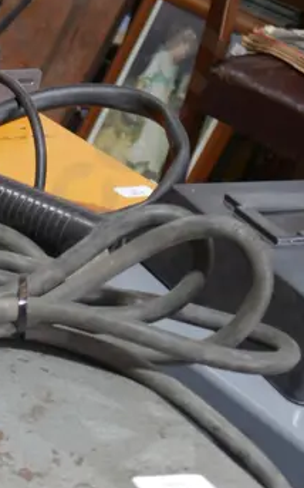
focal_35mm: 95
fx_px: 1261
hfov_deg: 12.8
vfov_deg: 20.7
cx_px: -190
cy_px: 559
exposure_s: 1/60
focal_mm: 15
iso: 400
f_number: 3.6
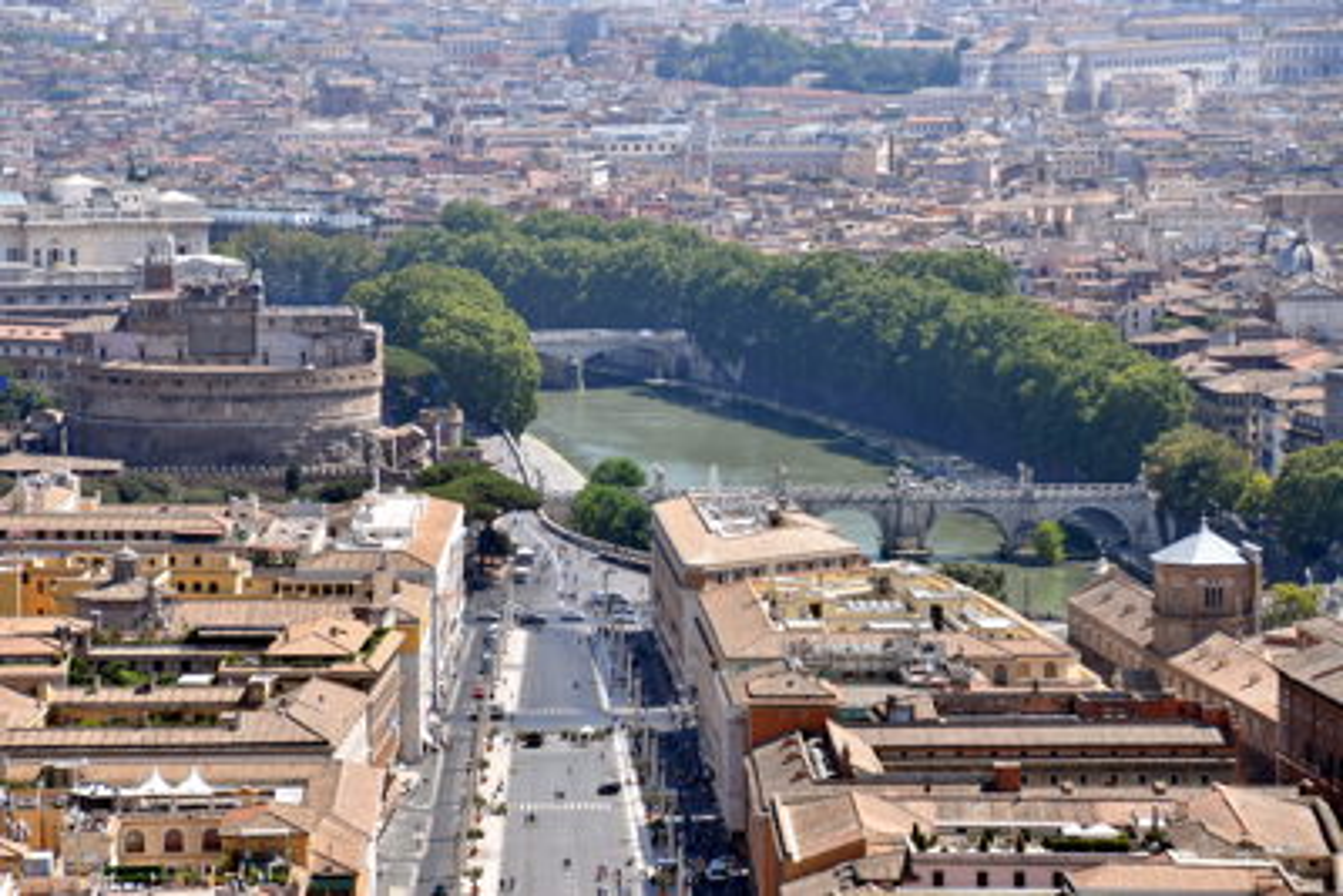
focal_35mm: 129
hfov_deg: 15.9
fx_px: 4814
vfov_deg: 10.6
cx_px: 672
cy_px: 448
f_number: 5.6
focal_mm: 86
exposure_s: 1/400
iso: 100
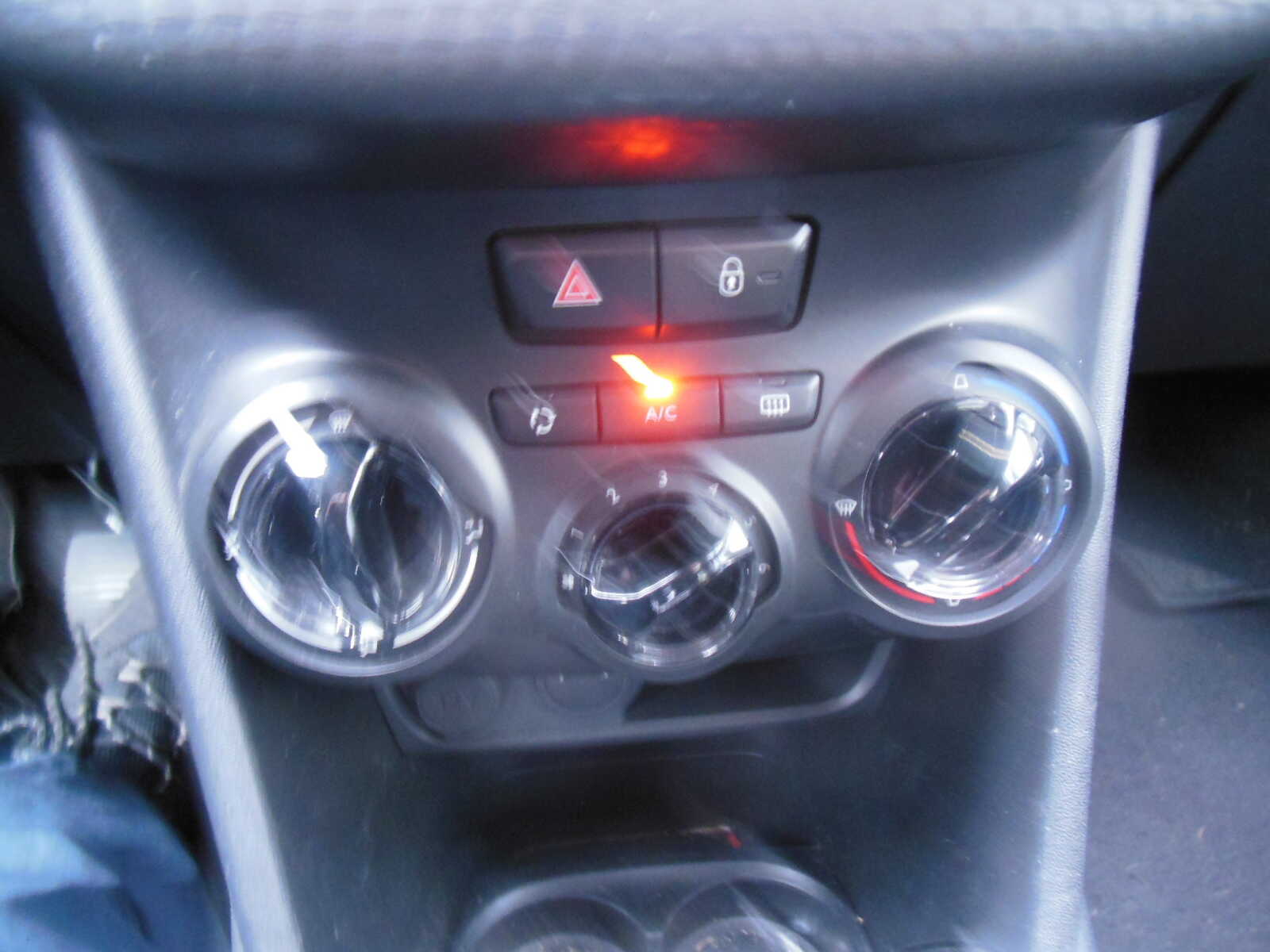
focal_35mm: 25
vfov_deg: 54.9
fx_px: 917
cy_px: 476
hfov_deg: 69.4
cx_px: 635
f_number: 3.2
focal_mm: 4.5
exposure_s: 1/2
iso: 800
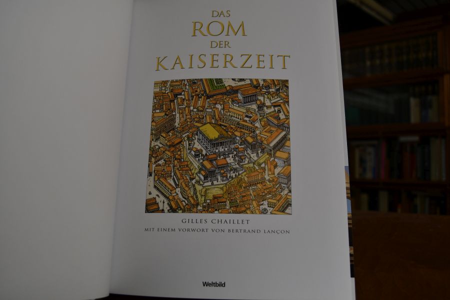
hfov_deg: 57.2
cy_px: 150
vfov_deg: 40.0
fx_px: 412
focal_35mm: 33
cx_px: 225
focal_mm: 22
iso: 400
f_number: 5
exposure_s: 1/250
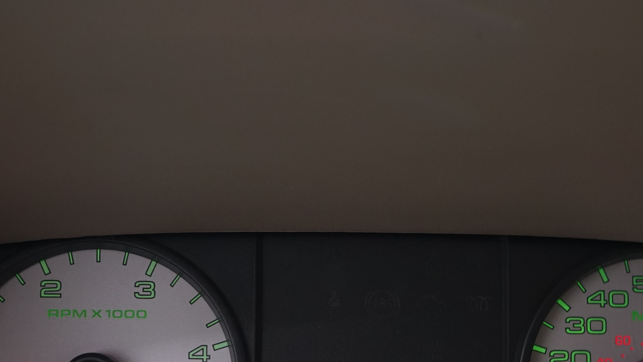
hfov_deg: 33.8
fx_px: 1057
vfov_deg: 18.8
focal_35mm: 62
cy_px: 376
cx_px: 354
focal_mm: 30
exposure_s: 1/8
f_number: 5
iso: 800
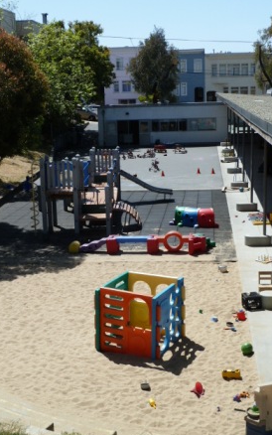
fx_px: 616
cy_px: 218
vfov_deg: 38.9
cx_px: 130
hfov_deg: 24.9
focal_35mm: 52
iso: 80
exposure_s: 1/500
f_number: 4.5
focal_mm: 7.9
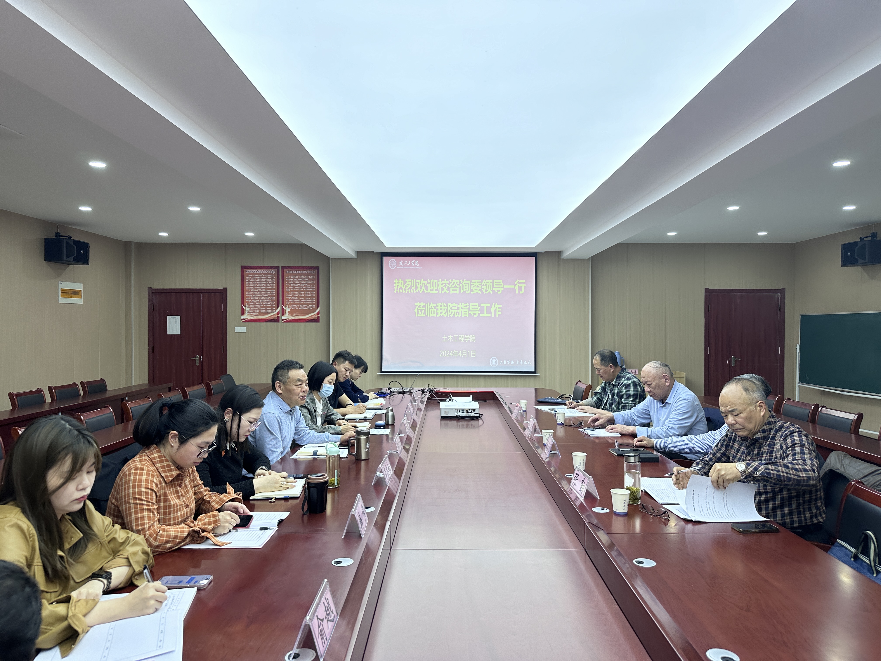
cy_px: 330
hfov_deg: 71.6
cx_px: 440
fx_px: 611
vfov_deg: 56.8
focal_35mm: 24
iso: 64
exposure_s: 1/157
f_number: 1.78
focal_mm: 6.86
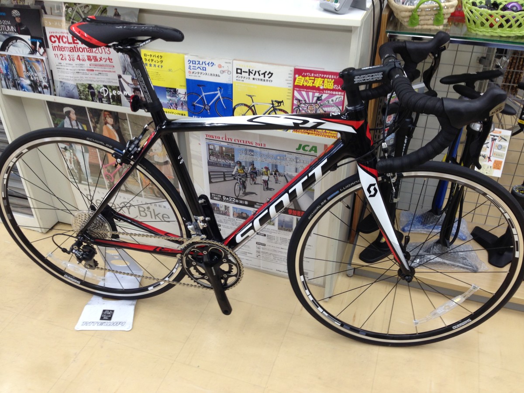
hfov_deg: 55.4
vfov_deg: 42.9
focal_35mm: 33
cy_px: 196
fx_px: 500
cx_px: 262
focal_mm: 4.12
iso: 50
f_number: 2.4
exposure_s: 1/30
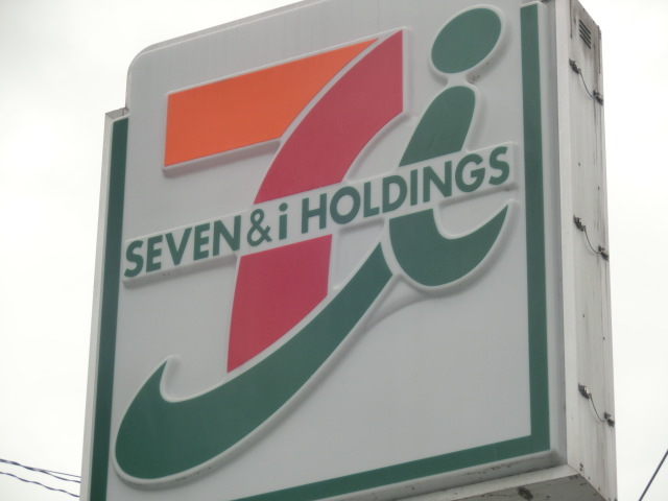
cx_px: 334
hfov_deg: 13.2
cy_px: 250
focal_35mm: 150
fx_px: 2895
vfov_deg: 9.9
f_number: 5.7
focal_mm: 26.72
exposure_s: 1/125
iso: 100
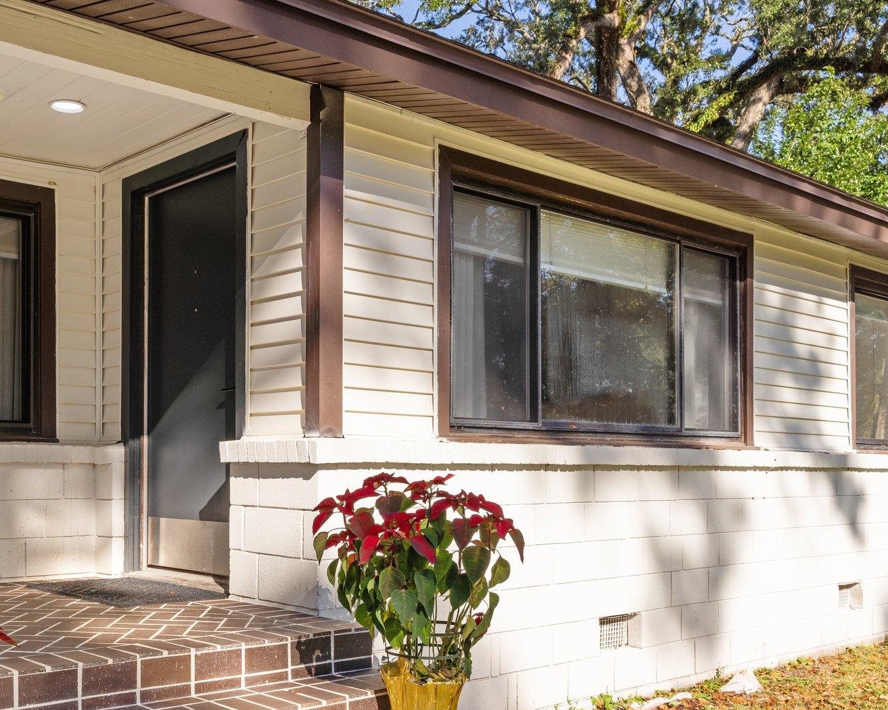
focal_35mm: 38
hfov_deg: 46.7
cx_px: 259
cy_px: 454
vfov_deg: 38.8
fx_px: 999
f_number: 9
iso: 100
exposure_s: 1/20
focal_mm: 26
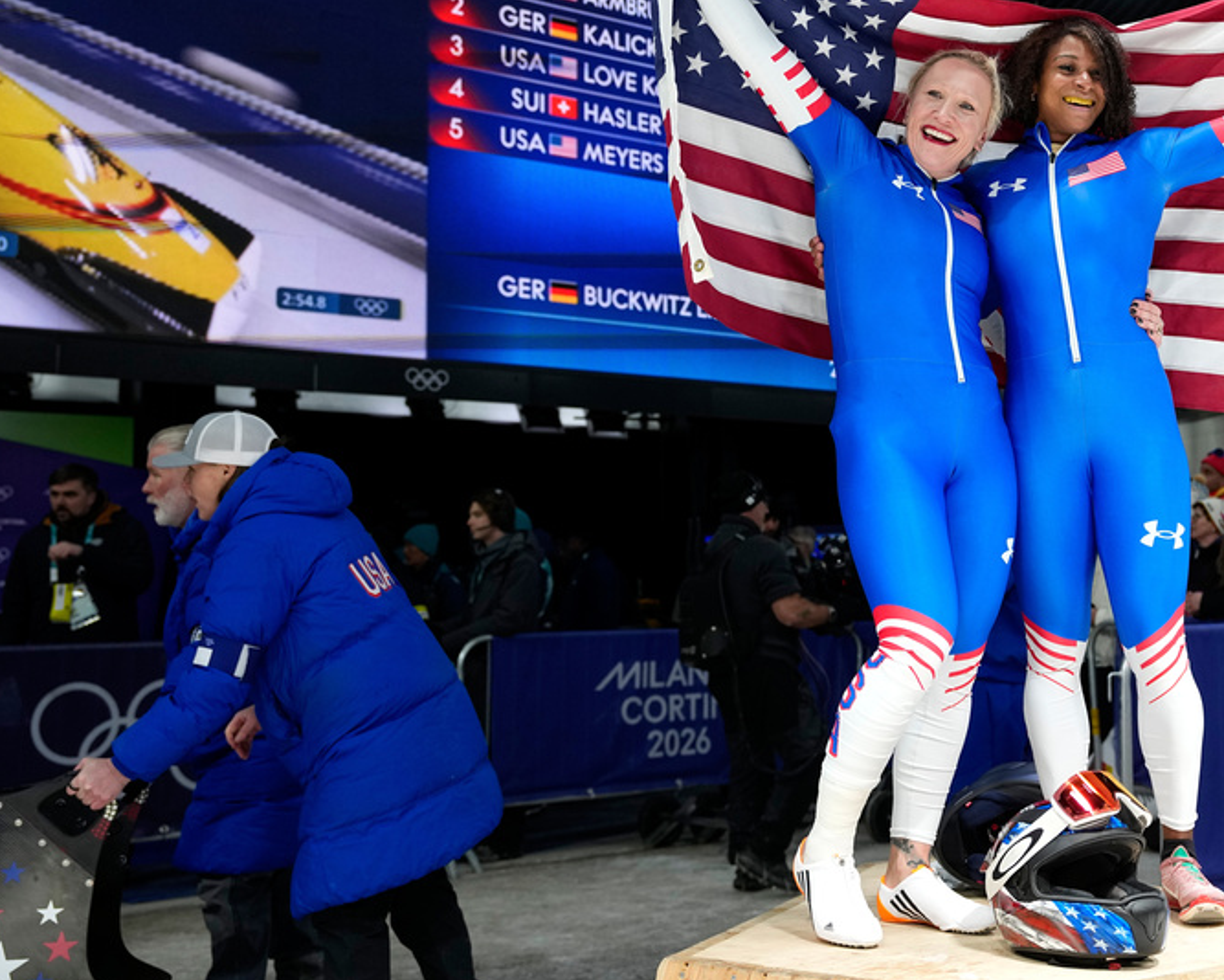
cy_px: 414
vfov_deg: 30.8
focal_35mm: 49
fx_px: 1776
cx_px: 930
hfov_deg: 37.0
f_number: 3.2
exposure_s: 1/1000
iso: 1250
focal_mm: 34
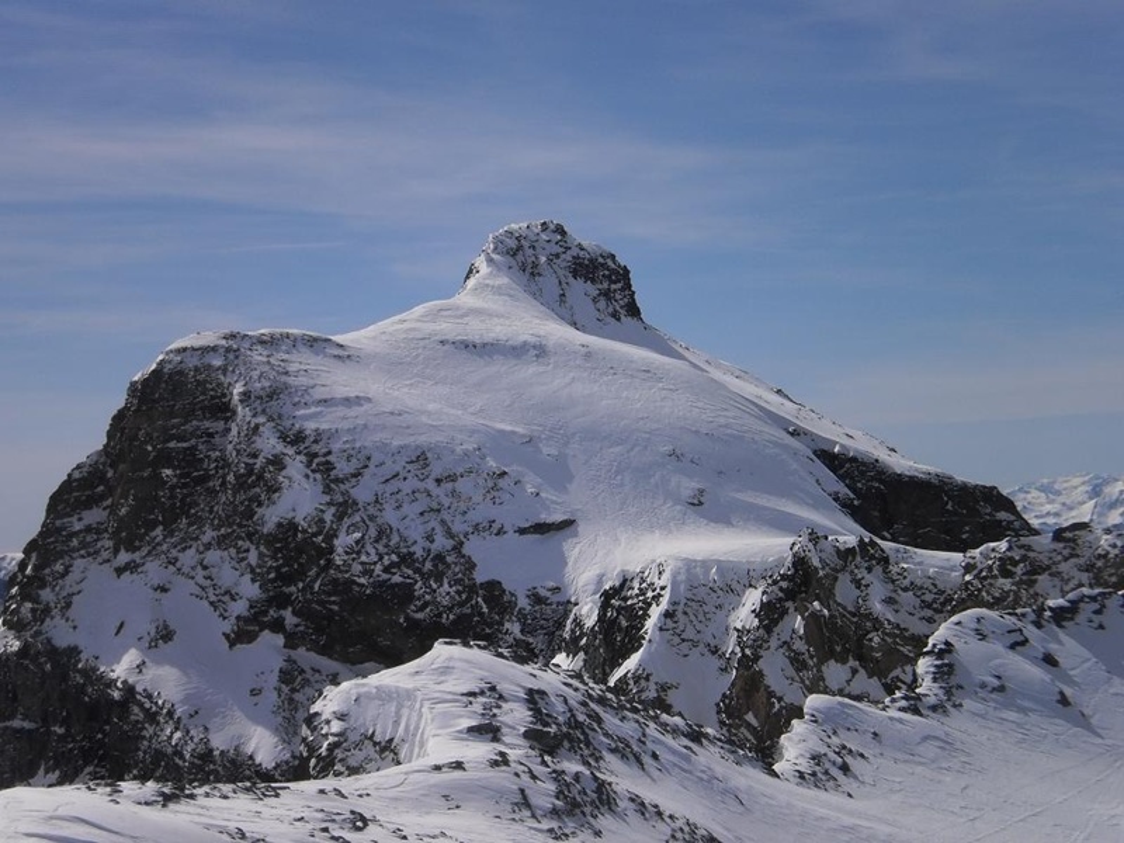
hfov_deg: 23.8
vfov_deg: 18.0
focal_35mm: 82
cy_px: 422
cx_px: 562
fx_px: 2663
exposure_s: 1/1250
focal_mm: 14.3
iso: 100
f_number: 7.2
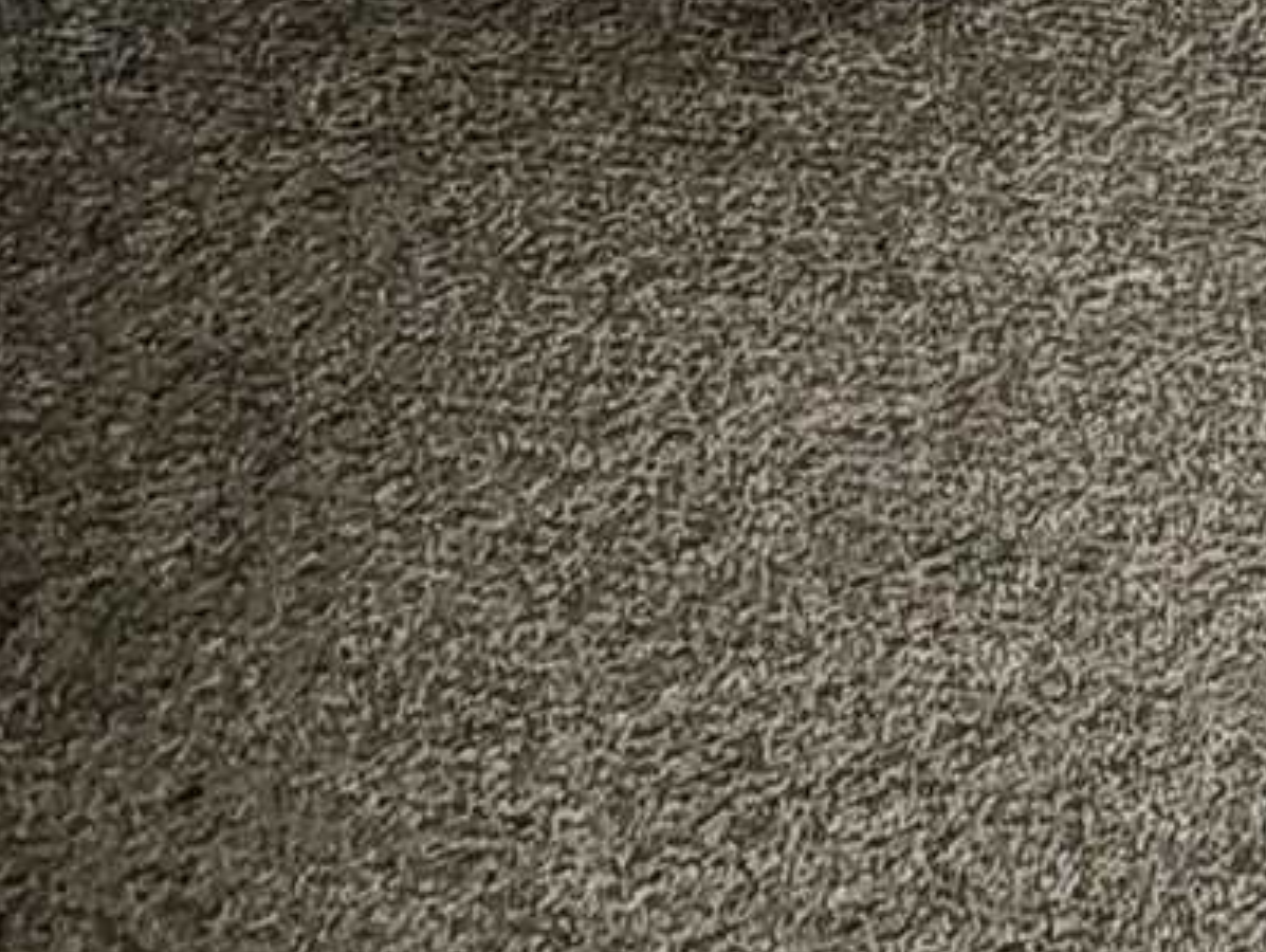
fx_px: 3661
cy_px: -2205
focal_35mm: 100
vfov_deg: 9.7
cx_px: 2275
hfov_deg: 16.5
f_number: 2.2
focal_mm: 2.2
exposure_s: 1/60
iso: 400
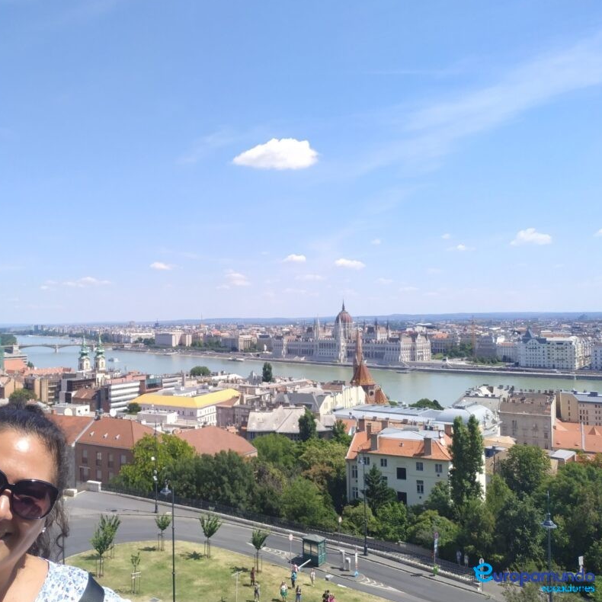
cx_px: 206
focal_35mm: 29
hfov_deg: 54.6
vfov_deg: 55.6
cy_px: 304
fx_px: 571
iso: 160
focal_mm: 3.94
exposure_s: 1/1922
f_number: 1.9
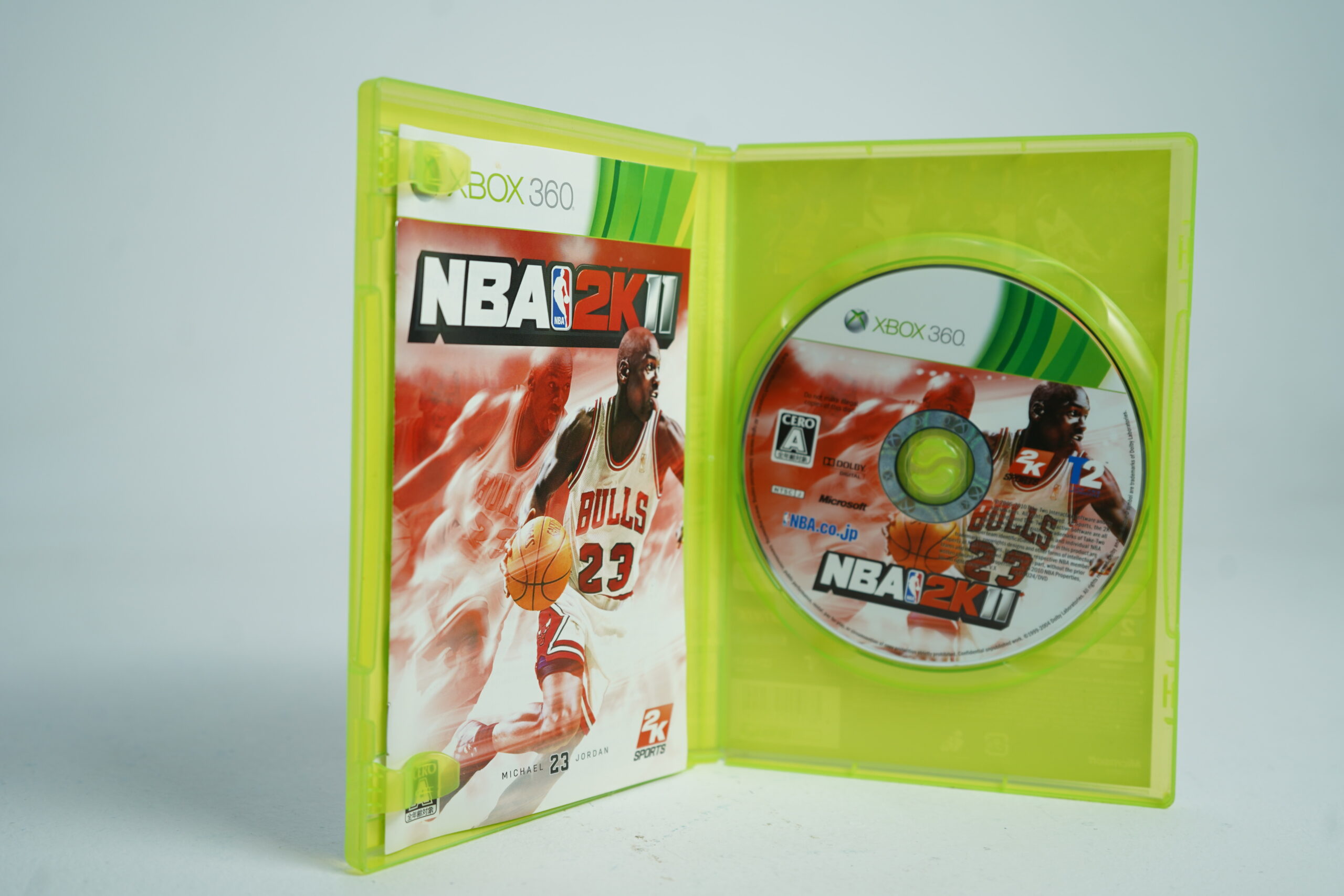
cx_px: 672
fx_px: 1419
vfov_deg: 35.1
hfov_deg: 50.7
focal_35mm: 38
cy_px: 448
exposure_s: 1/40
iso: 160
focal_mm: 38
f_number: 4.5
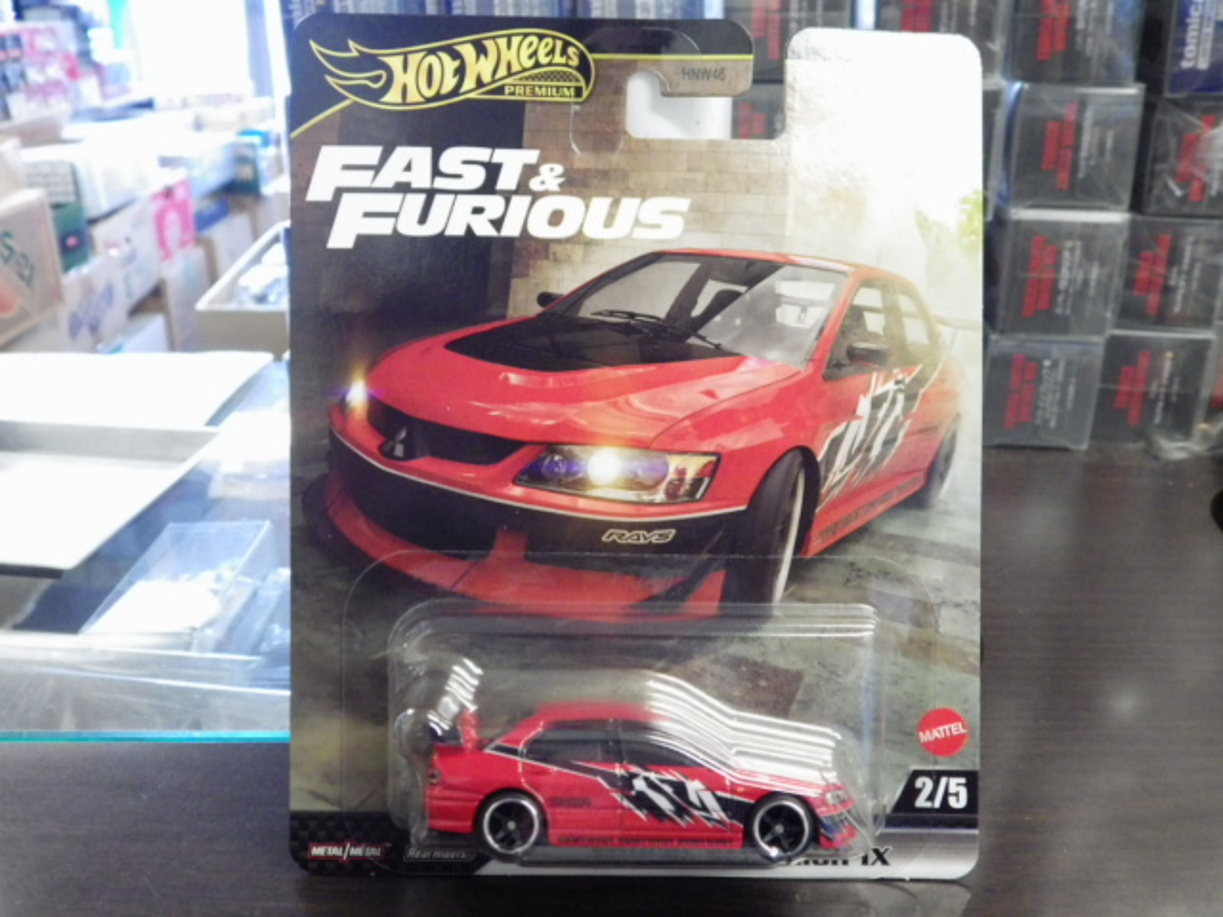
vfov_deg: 41.8
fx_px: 1201
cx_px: 612
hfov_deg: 54.0
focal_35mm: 34
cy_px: 458
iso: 800
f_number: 3.4
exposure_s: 1/45
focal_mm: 6.2
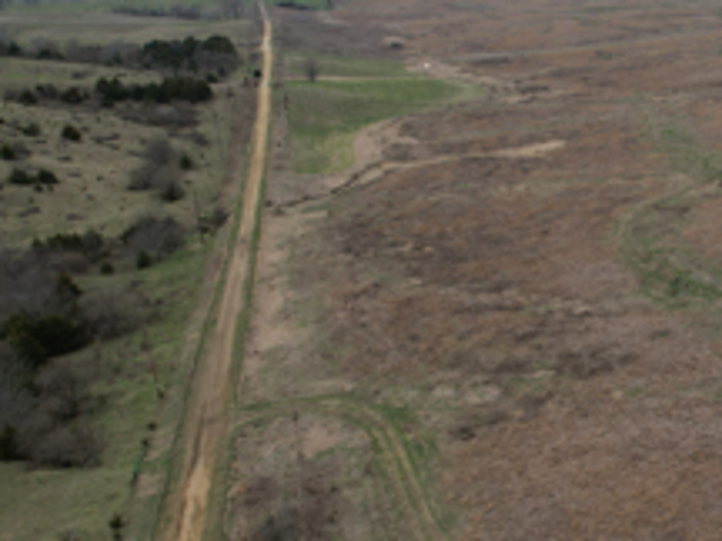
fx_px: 918
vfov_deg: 32.8
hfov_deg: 39.3
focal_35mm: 44
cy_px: 324
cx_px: 675
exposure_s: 1/640
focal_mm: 8.38
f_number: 2.8
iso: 100
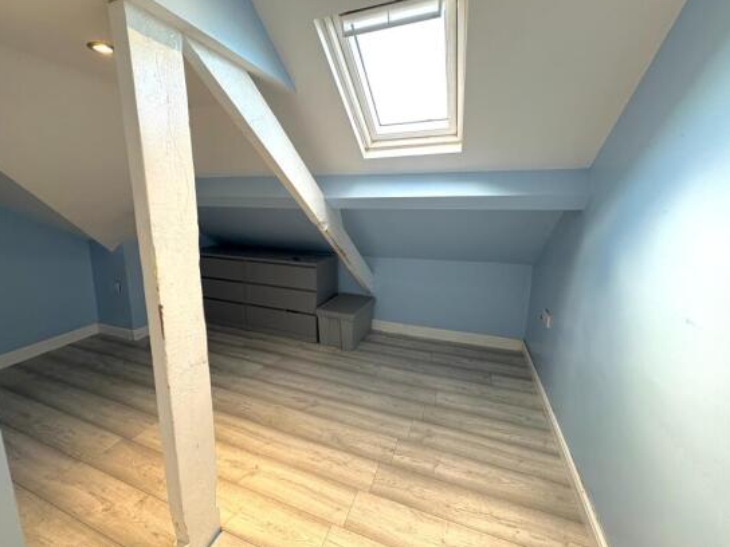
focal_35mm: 15
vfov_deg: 81.7
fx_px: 316
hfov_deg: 98.1
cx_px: 343
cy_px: 258
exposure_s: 1/63
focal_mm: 2.22
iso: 250
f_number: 2.2
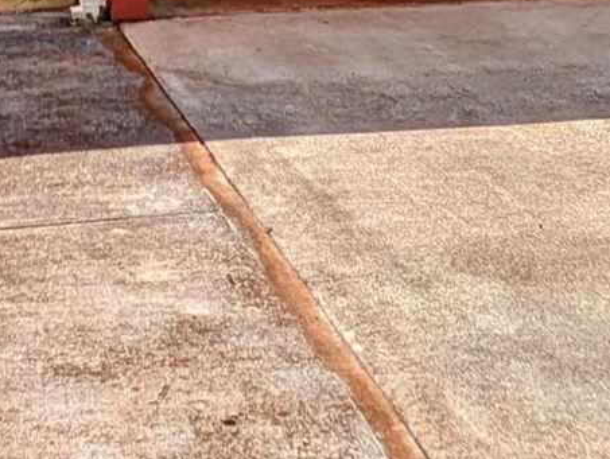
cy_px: -332
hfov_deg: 23.3
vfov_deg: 15.9
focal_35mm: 81
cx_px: 30
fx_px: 1429
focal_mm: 2.02
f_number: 1.7
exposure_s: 1/2092
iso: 45
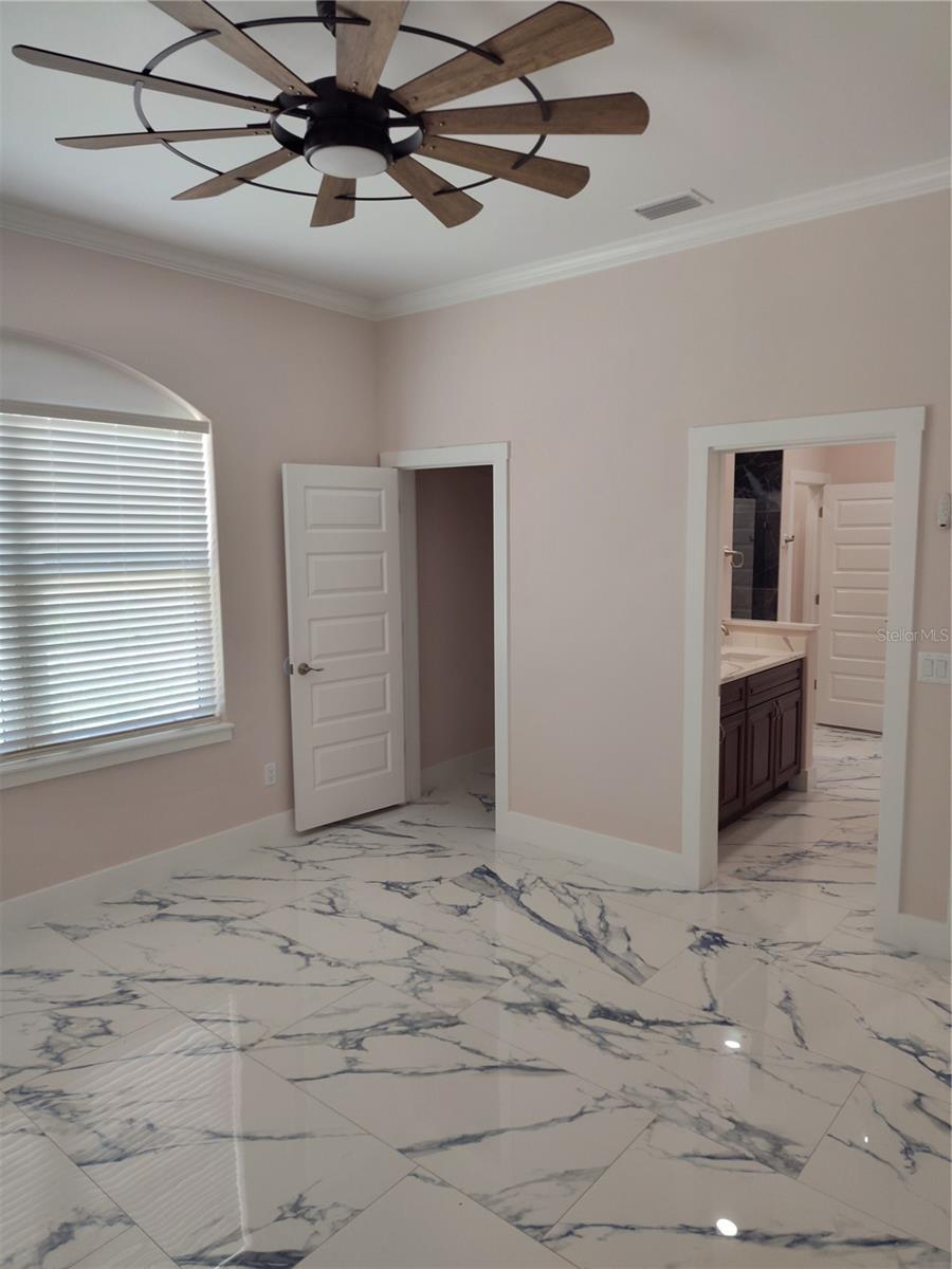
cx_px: 476
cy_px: 634
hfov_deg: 58.9
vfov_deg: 73.9
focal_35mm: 23
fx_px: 843
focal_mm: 5.56
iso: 155
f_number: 1.8
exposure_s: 1/120
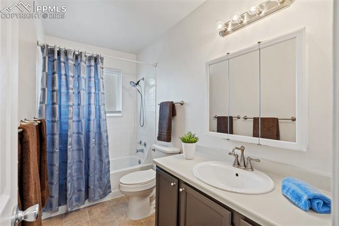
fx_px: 151
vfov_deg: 73.7
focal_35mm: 16
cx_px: 170
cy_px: 113
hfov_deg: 96.8
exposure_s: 1/1.67
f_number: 6.3
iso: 100
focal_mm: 16
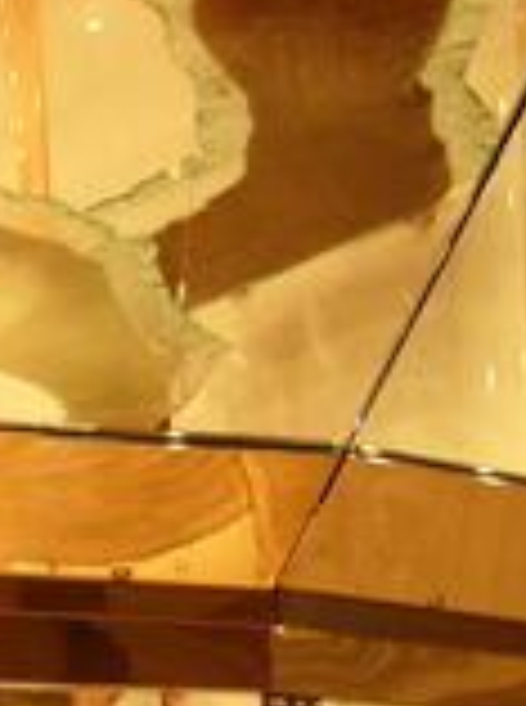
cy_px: 360
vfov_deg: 13.8
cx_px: -148
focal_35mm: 143
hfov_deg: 10.1
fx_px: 2909
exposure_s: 1/20
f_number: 2.8
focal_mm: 5.8
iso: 100
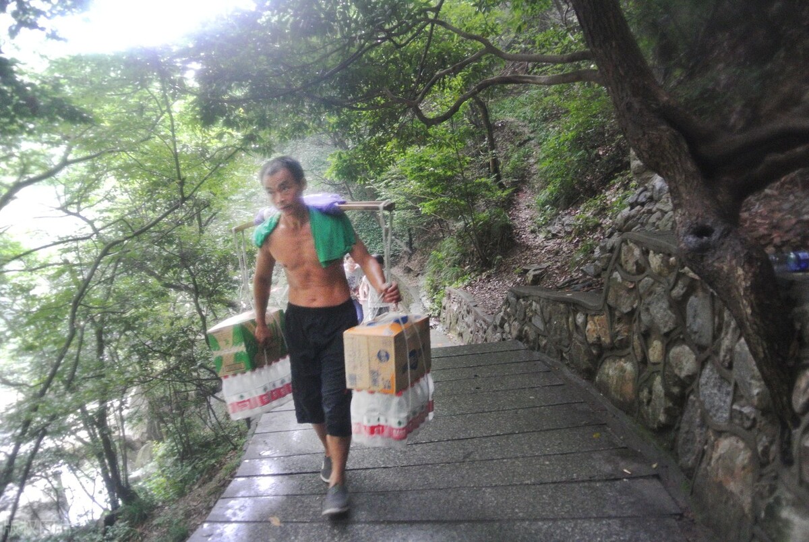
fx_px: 607
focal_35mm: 27
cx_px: 404
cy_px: 271
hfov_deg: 67.3
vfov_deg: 48.0
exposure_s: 1/50
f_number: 3.5
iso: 1600
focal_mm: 10
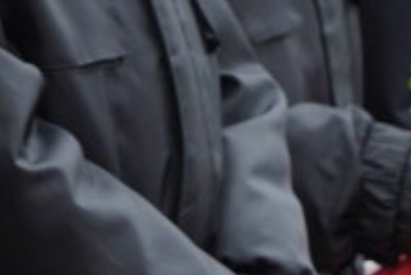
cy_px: -18
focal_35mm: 647
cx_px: -366
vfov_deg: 2.1
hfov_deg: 3.2
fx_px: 7392
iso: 250
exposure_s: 1/100
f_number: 4
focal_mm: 99
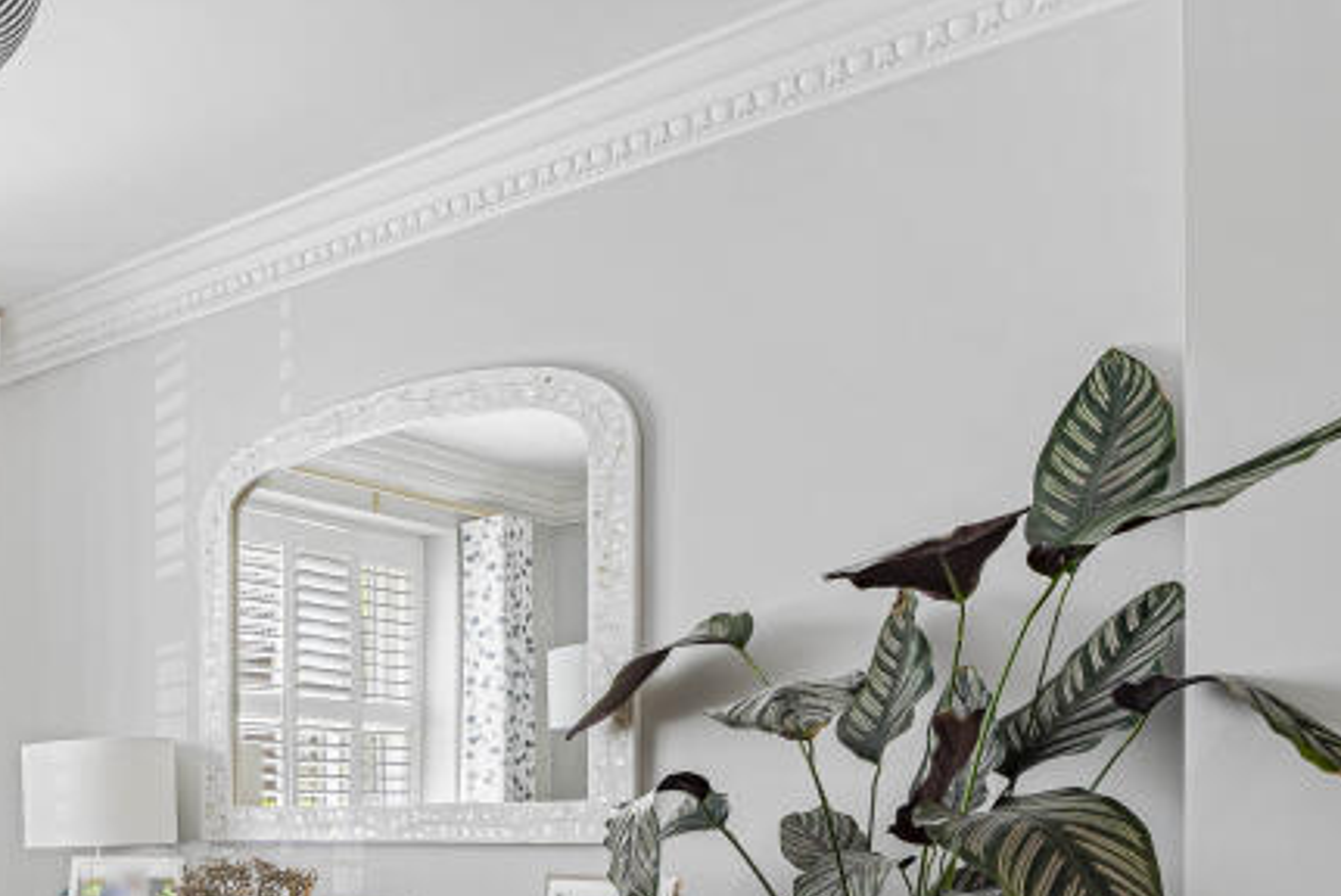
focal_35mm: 38
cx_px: -243
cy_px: 882
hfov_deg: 38.5
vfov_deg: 32.5
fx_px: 1416
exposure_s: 1/6
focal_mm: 16
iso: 100
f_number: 9
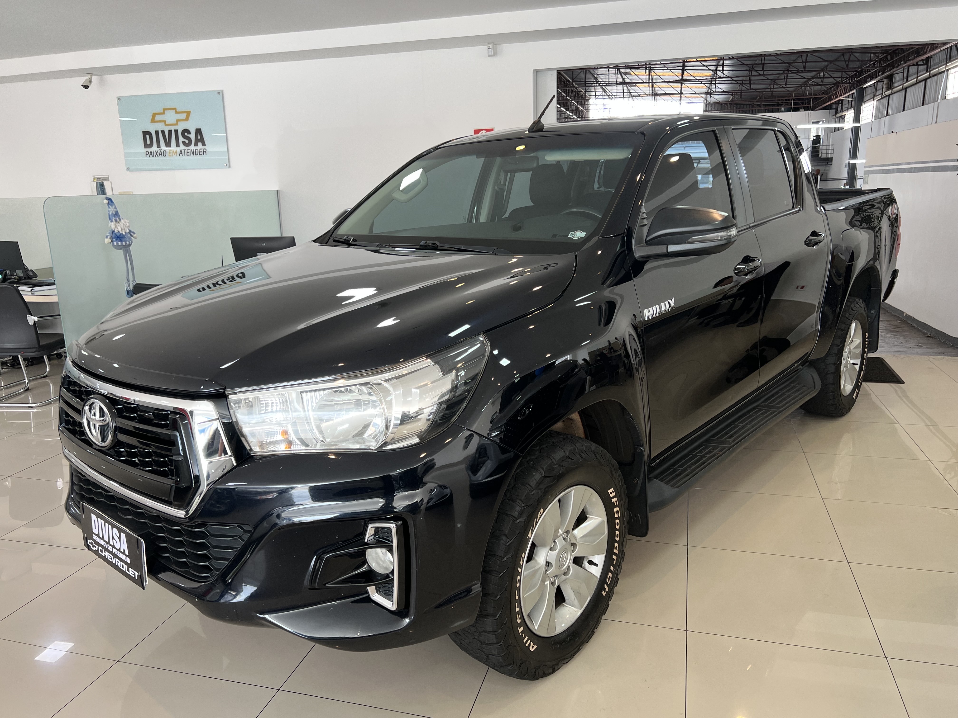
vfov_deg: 53.1
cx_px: 479
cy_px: 359
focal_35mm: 26
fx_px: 720
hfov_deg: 67.3
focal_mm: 5.7
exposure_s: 1/120
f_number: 1.5
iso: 80
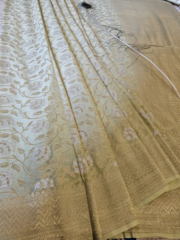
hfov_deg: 58.9
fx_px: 159
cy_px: 120
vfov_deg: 73.9
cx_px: 90
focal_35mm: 23
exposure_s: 1/100
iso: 500
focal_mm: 6.3
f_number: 1.7
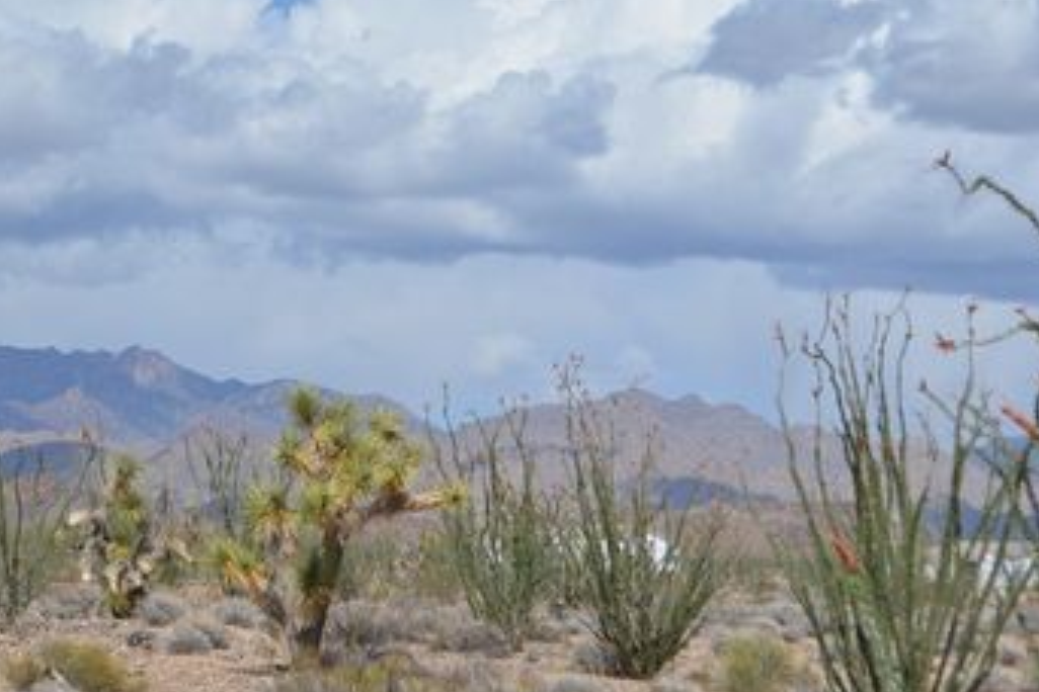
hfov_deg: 16.9
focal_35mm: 121
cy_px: 385
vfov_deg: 11.4
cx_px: 304
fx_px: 3484
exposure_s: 1/2000
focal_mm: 55
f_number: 8
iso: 400
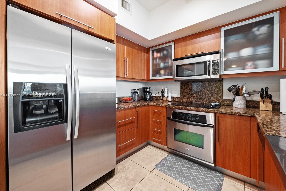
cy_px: 96
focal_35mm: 14
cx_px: 143
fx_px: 111
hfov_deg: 104.2
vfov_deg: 81.2
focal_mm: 14
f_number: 8
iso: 5000
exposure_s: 1/13
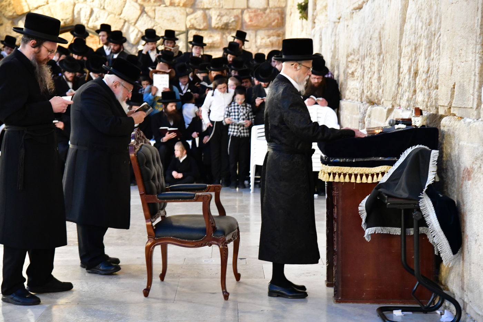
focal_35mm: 78
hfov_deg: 26.0
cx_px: 242
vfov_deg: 17.5
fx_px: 1046
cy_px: 161
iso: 10000
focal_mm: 78
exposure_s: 1/100
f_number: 5.6
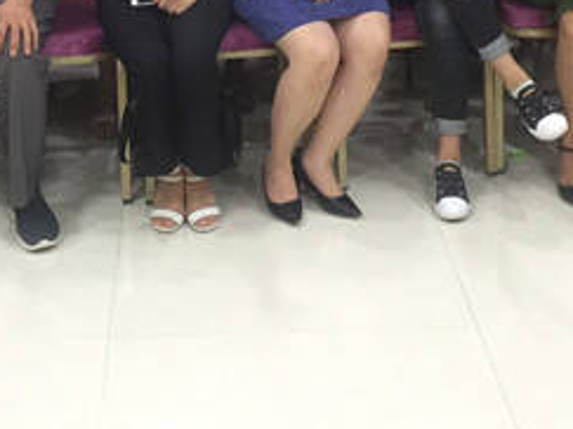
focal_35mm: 80
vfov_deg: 17.2
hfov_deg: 24.4
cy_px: -139
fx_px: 1324
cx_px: 269
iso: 64
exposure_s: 1/33
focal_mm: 4.15
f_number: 2.2
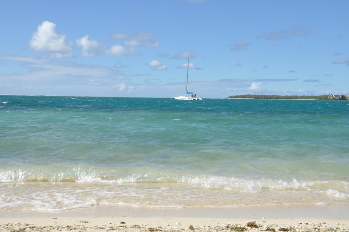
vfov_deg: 28.0
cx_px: 174
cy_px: 116
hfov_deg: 41.2
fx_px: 465
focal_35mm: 48
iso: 200
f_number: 10
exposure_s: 1/400
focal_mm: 32
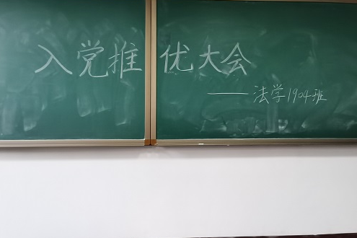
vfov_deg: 59.3
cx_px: 179
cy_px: 106
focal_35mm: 21
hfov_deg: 81.2
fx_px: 208
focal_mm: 1.78
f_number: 2.4
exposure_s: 1/25
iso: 500
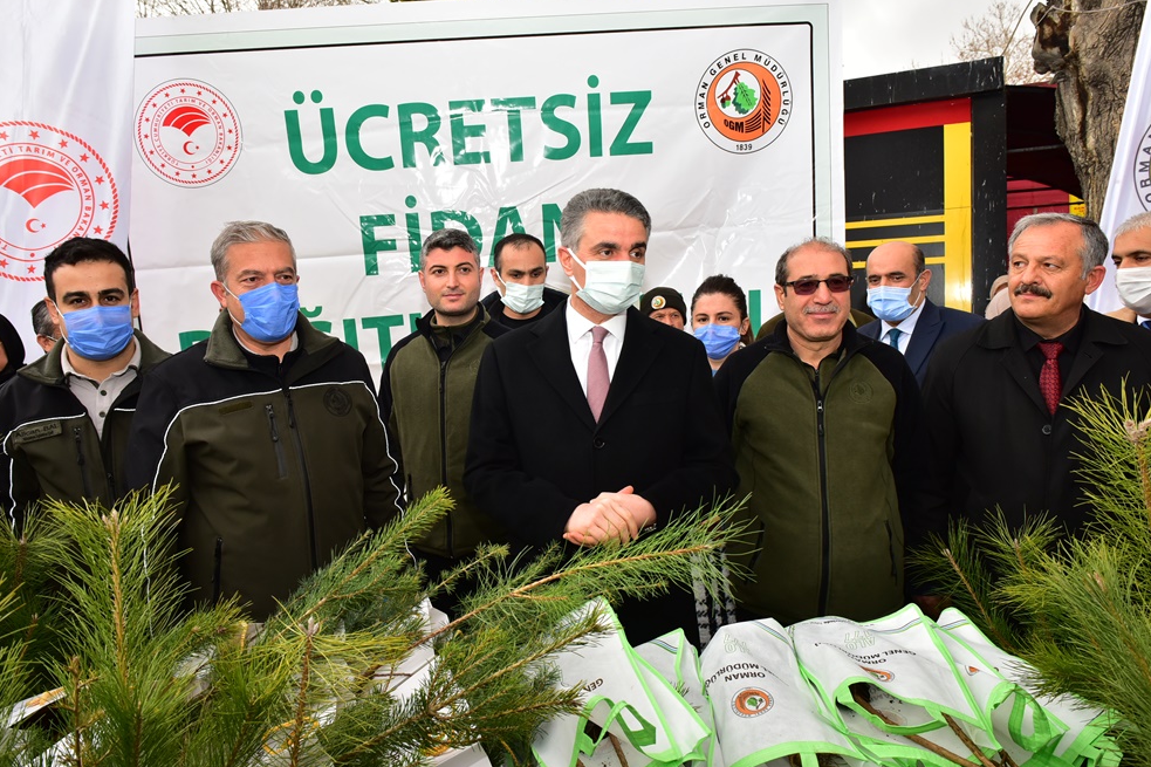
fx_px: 799
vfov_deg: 51.3
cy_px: 384
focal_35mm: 25
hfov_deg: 71.5
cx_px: 555
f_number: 8
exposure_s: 1/250
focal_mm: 24
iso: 800
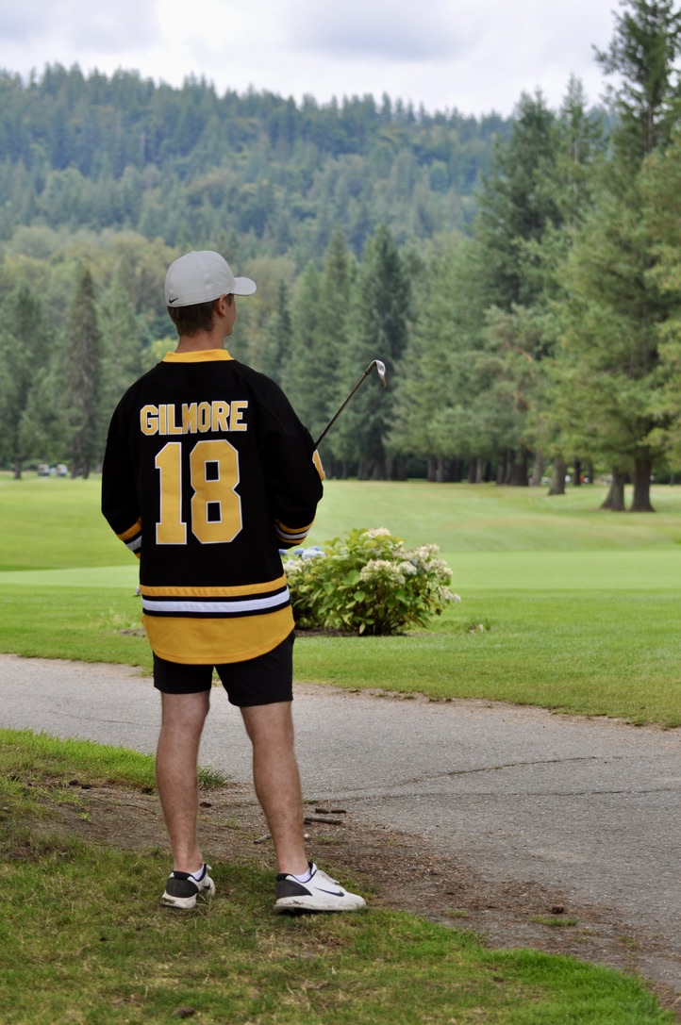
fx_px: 2987
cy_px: 512
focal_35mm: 105
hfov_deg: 13.0
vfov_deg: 19.5
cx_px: 340
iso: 400
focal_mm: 70
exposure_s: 1/1000
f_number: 4.5
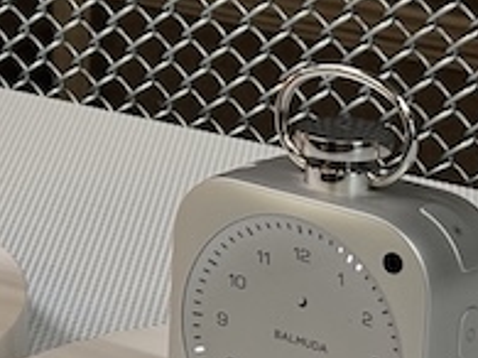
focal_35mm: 213
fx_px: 2939
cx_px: -279
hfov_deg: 9.0
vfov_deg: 7.0
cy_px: 86
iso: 50
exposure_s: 1/50
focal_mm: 5.96
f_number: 1.6
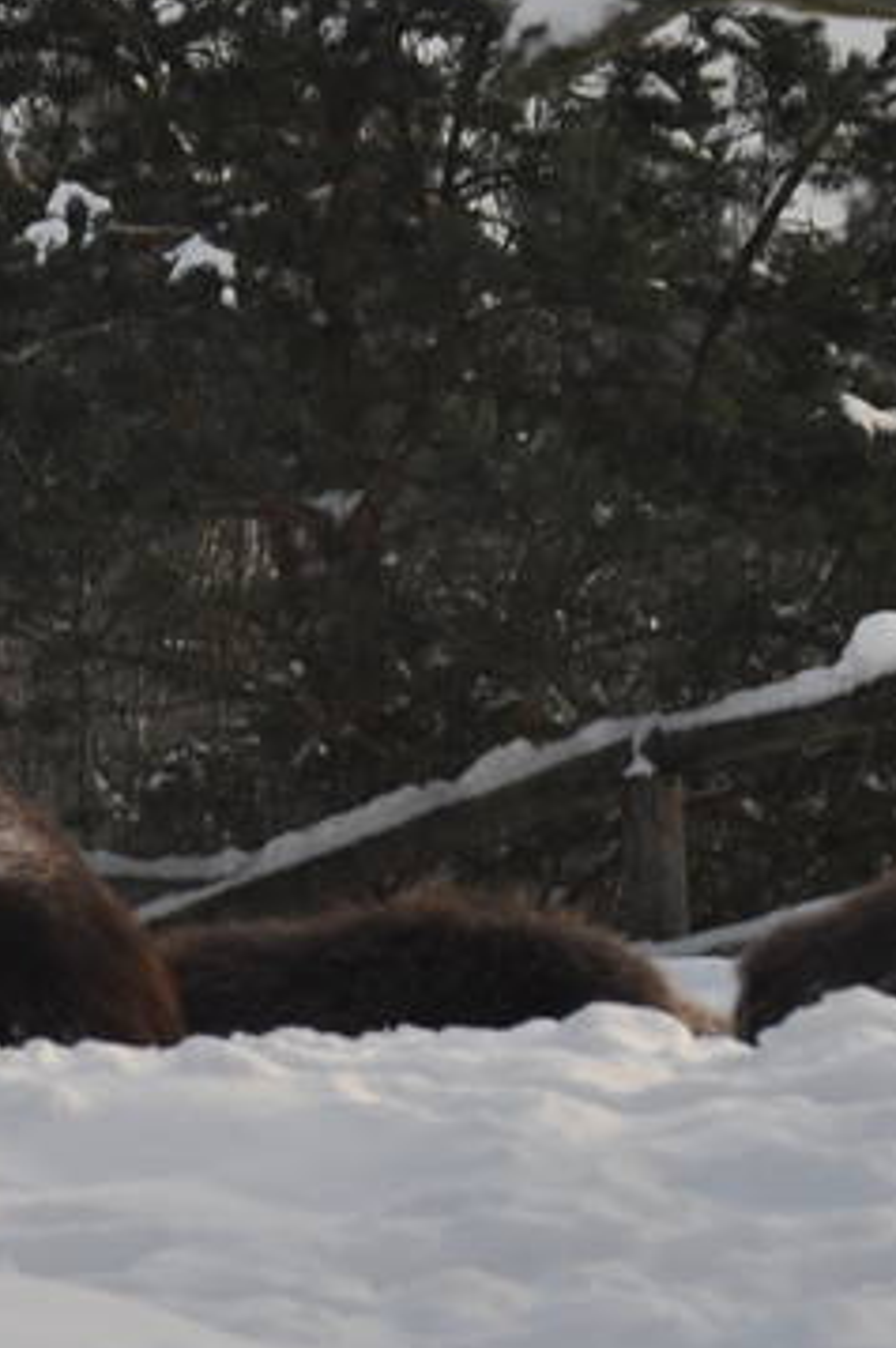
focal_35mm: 1106
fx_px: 41376
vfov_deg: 1.9
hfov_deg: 1.2
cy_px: -250
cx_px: -41
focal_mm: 165
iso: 220
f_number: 5.6
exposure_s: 1/500
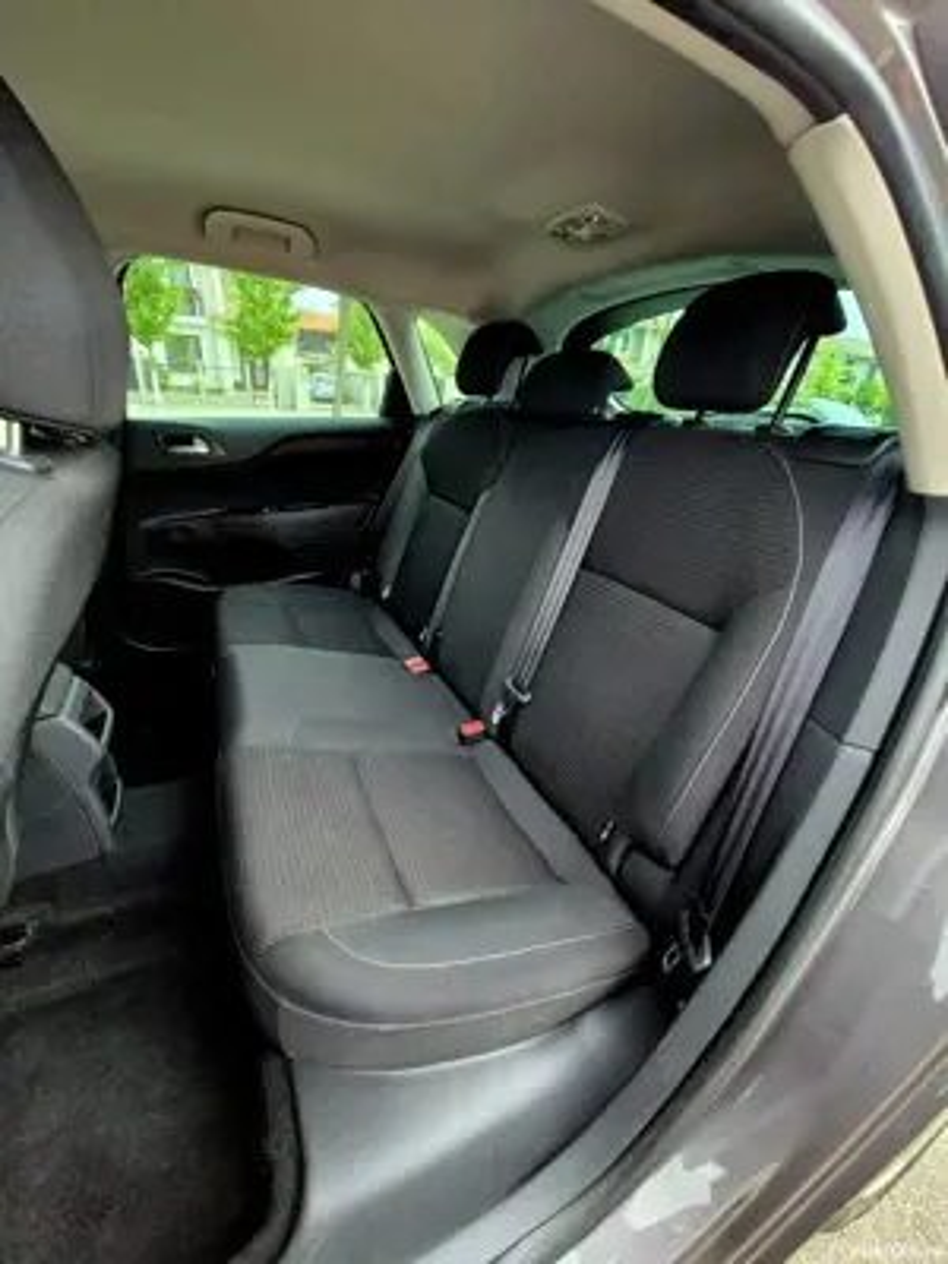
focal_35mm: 13
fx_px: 475
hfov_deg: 89.9
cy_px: 632
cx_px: 474
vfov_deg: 106.2
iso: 500
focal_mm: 2.2
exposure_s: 1/50
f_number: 2.2
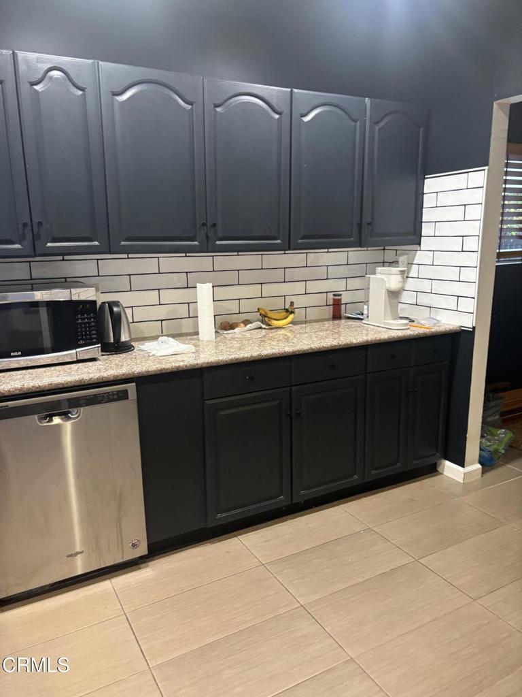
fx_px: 523
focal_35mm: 26
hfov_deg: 53.1
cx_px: 261
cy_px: 348
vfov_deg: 67.3
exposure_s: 1/60
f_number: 1.6
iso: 250
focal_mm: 5.96
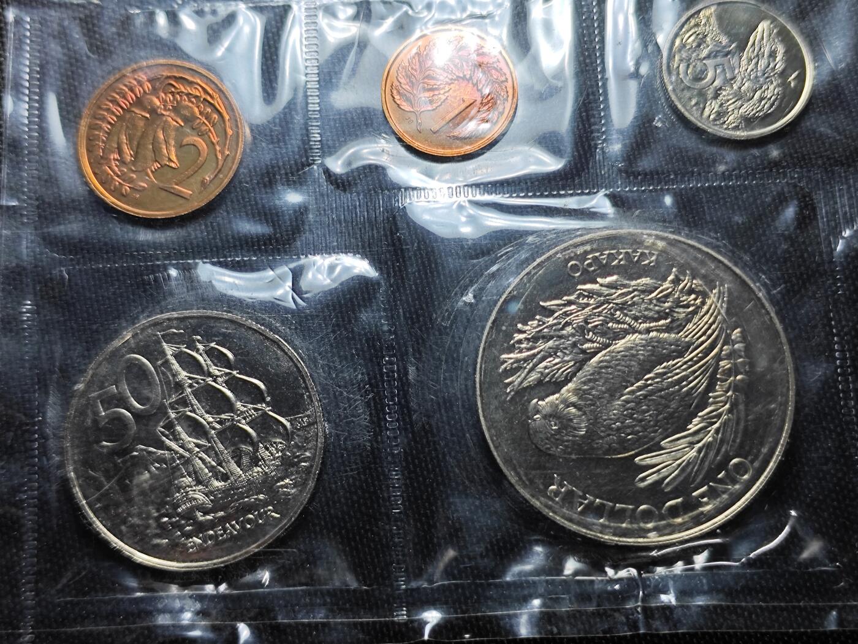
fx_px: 1215
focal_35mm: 49
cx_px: 429
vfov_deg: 29.7
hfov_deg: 38.9
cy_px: 322
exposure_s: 1/100
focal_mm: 5.84
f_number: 1.6
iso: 50
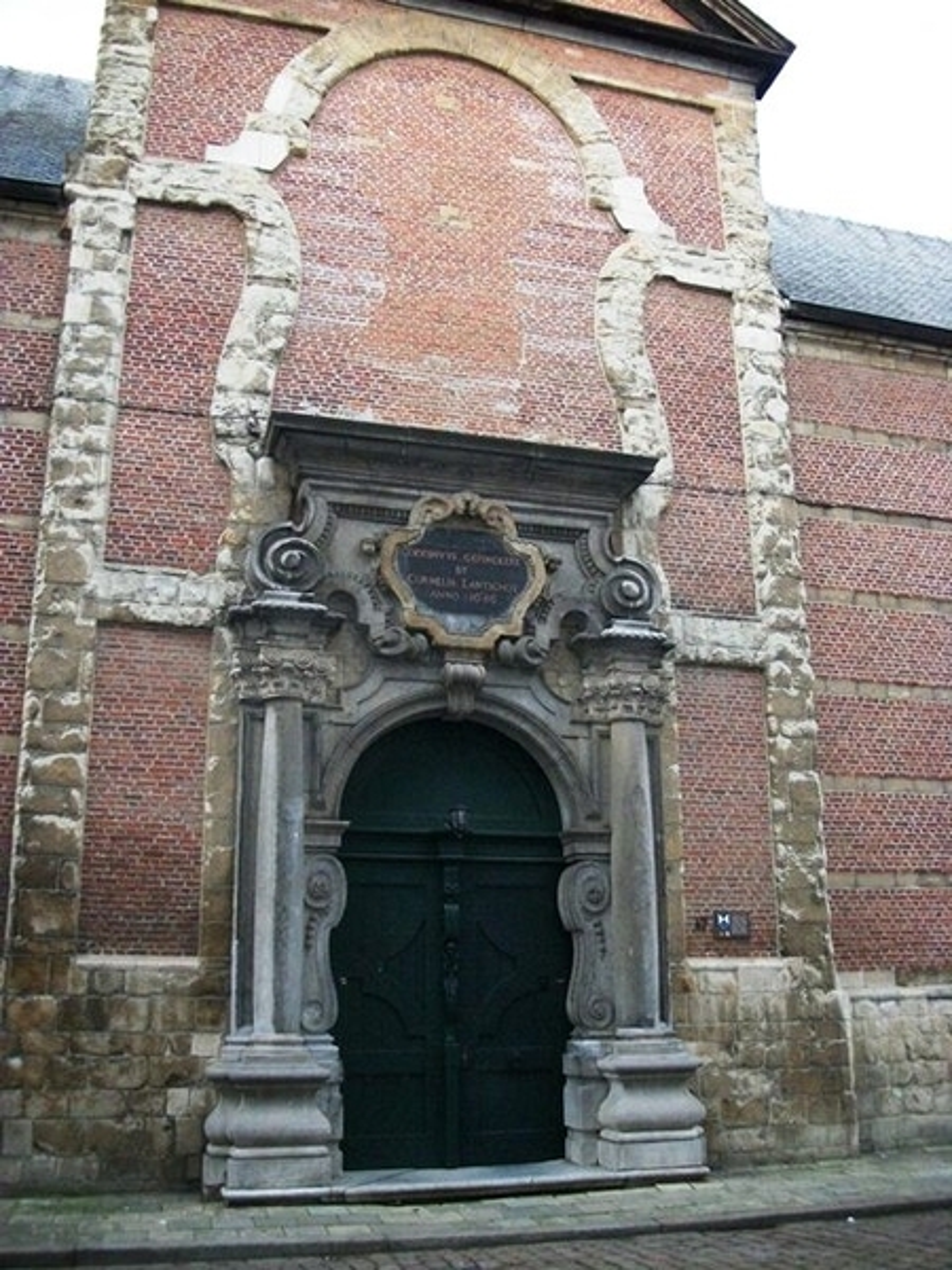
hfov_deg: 44.2
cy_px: 635
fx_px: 1173
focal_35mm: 32
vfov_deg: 56.8
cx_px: 476
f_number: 2.9
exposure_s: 1/200
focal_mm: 5.7
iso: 320
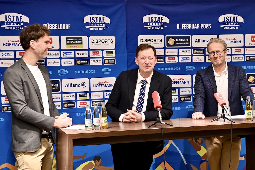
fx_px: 496
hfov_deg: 28.8
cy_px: 85
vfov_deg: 19.5
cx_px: 128
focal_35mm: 70
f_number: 5
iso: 2800
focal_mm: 70
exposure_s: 1/100
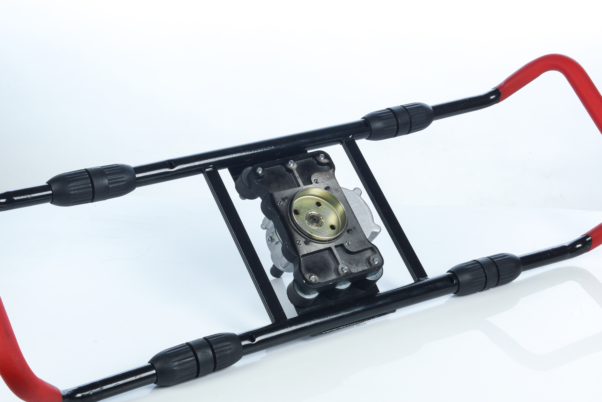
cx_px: 283
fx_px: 1238
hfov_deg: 27.3
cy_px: 201
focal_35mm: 74
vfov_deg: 18.4
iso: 80
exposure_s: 1/160
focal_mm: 56
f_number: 18
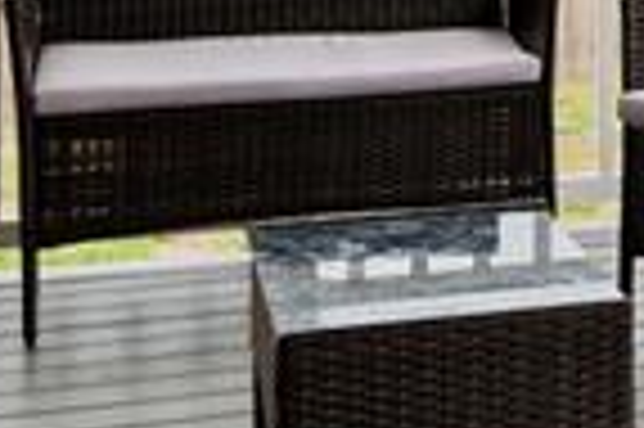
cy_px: -277
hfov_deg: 13.3
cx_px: 1227
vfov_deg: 9.7
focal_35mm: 136
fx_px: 2430
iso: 100
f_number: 8
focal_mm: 19
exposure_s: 1/80
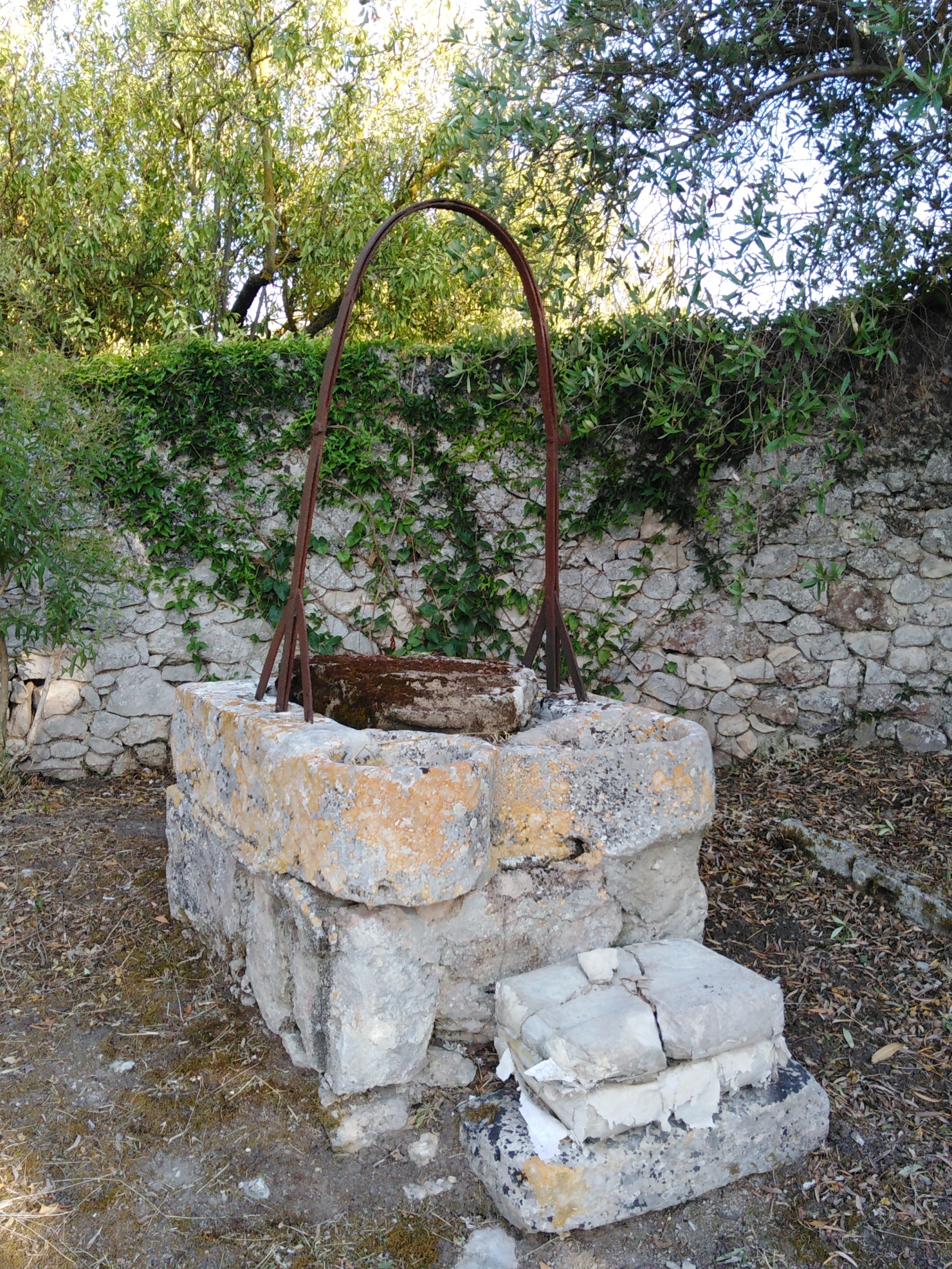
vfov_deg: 67.3
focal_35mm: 26
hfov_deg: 53.1
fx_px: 953
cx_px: 476
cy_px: 634
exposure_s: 1/135
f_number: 2.2
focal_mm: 3.46
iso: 100
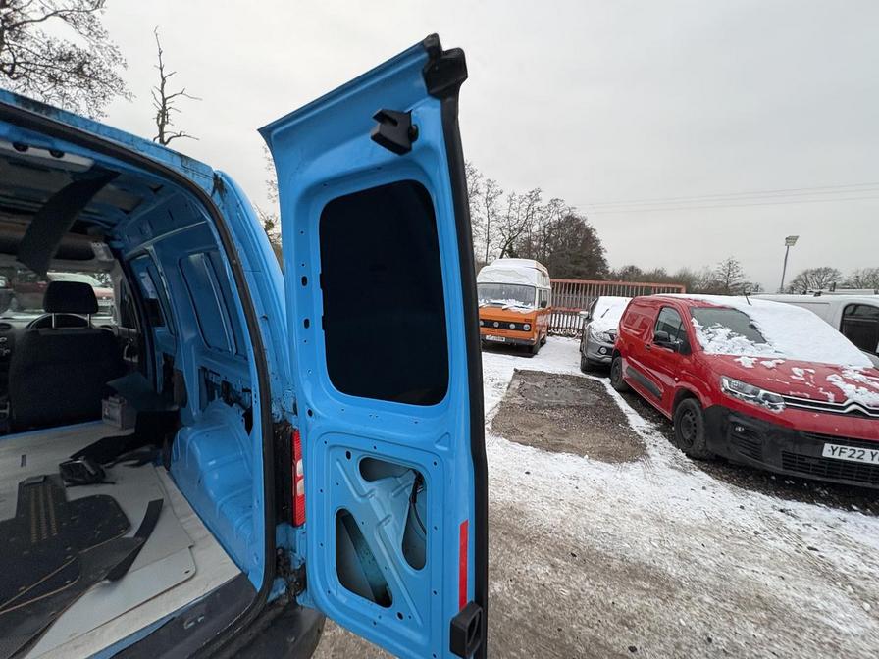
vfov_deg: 85.7
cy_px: 330
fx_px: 356
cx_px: 440
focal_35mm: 14
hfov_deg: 102.1
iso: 250
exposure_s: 1/87
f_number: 2.2
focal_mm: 2.22
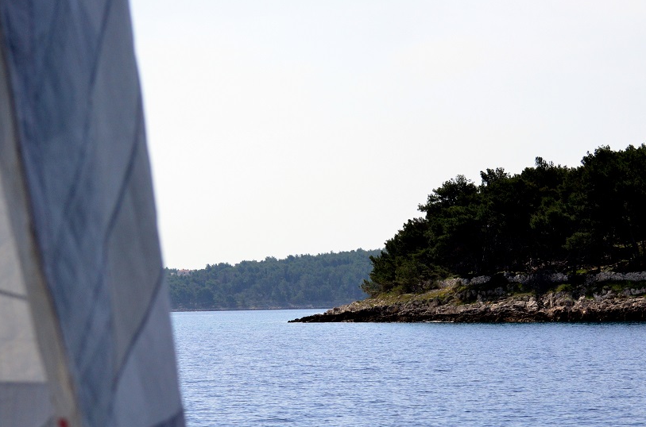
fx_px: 2309
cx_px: 352
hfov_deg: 15.9
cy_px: 246
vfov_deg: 10.6
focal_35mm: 129
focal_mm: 70
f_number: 4.5
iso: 800
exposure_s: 1/8000
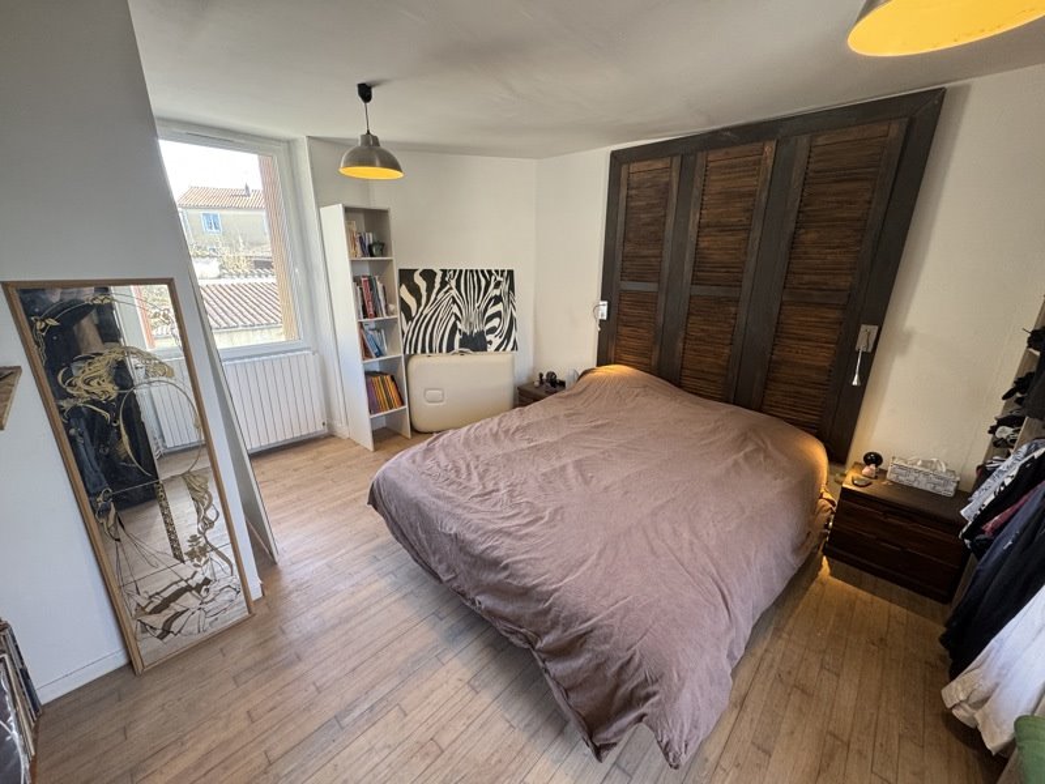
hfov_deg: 102.1
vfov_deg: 85.7
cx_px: 522
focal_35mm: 14
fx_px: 423
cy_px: 392
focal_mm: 2.22
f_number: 2.2
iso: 160
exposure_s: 1/99
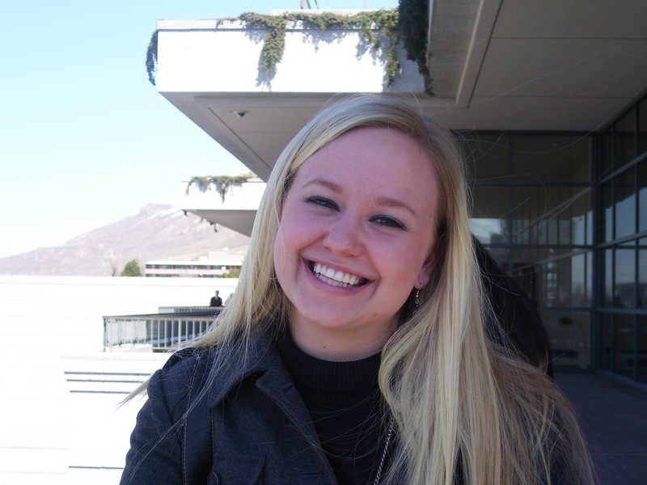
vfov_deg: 22.3
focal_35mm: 66
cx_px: 324
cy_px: 242
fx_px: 1234
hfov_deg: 29.4
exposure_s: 1/350
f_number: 3.6
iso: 80
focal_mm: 10.8
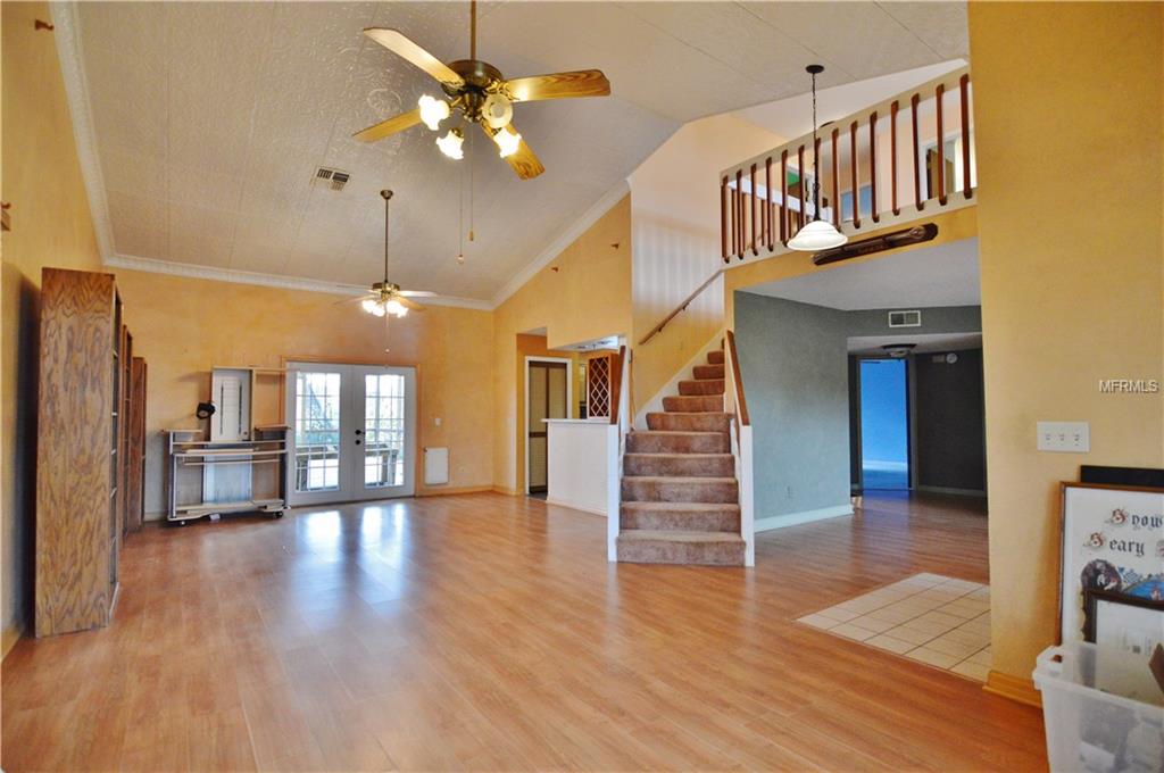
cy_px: 386
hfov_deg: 95.1
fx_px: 533
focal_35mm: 16
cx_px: 582
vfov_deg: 71.9
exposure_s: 1/160
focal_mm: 11
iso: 800
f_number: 2.8
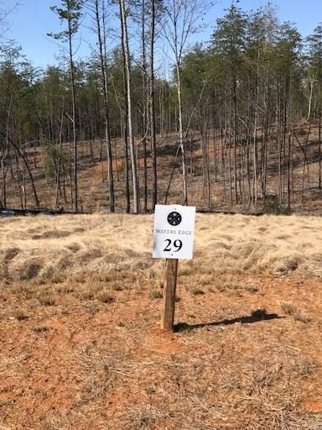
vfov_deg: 52.6
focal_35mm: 35
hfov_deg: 40.7
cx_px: 156
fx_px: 434
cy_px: 203
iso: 20
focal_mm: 3.99
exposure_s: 1/2083
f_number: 1.8
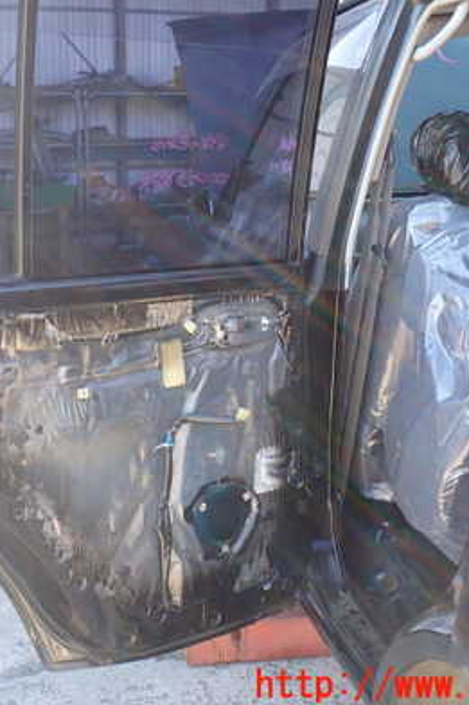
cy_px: 304
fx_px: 997
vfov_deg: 38.8
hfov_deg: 26.2
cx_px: 122
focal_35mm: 51
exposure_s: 1/80
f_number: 2.4
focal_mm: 5.79
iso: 100
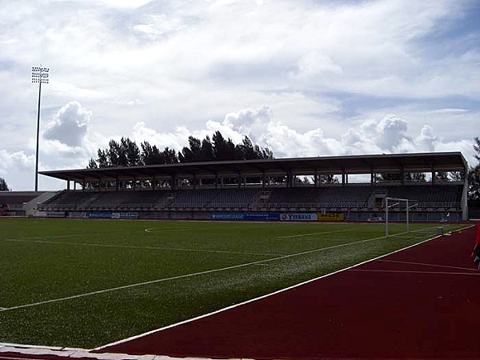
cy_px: 180
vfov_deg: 37.7
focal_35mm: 38
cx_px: 240
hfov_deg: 49.0
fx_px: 527
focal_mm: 6.2
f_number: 8
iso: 64
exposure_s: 1/400
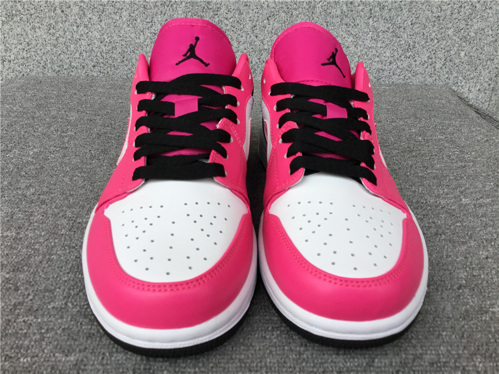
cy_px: 187
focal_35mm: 31
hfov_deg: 58.4
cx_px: 250
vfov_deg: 45.4
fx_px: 447
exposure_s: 1/458
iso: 25
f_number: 2.4
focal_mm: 3.3
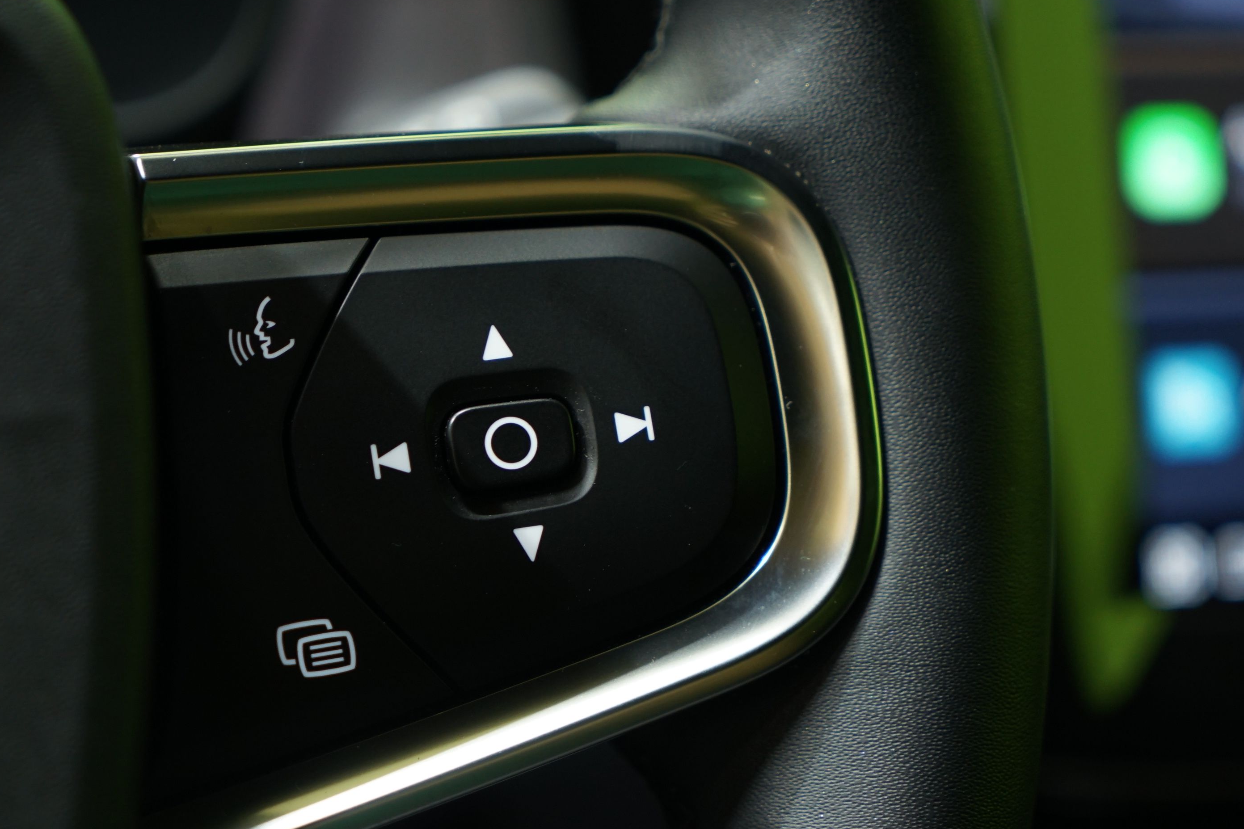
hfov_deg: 20.6
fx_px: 3421
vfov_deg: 13.8
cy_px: 416
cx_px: 532
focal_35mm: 99
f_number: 4.5
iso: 800
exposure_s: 1/20
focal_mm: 70
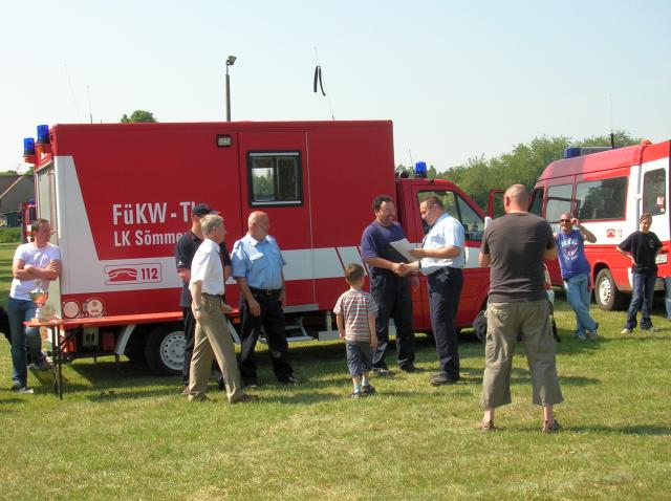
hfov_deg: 35.6
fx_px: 1045
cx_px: 336
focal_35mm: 54
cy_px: 250
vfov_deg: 27.0
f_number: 5.7
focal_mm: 9
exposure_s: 1/166
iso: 50
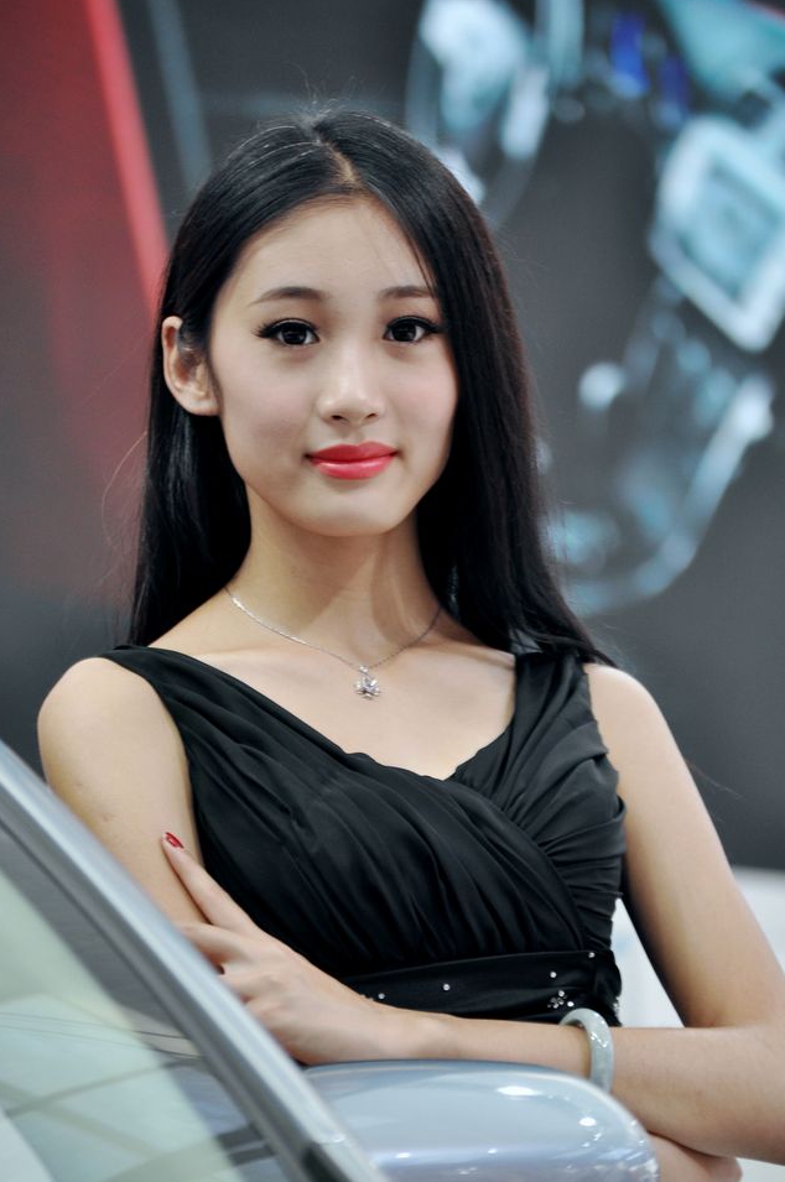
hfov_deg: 7.7
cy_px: 556
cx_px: 384
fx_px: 5806
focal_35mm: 177
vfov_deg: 11.6
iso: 400
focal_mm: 110
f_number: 5
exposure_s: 1/80
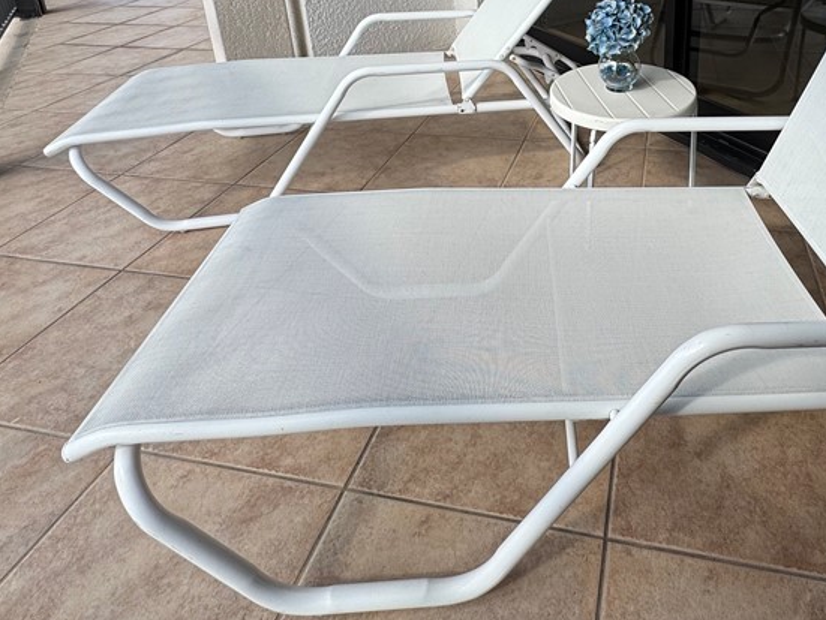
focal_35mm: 26
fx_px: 621
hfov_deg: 65.5
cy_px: 60
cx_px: 549
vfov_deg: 47.6
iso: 40
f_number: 2.2
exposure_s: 1/1048
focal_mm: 2.22
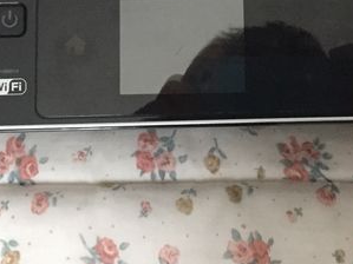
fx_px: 989
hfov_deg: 20.2
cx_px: 242
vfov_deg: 14.5
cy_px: -86
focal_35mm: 97
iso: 250
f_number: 2.2
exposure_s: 1/17
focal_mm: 4.15
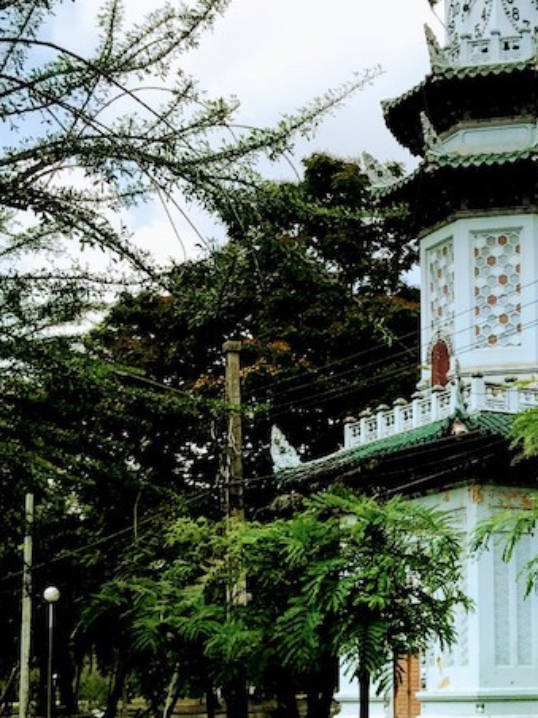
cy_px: 549
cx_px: 517
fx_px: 1370
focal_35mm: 66
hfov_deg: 21.6
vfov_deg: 28.9
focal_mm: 3.99
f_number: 1.8
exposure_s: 1/2083
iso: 20
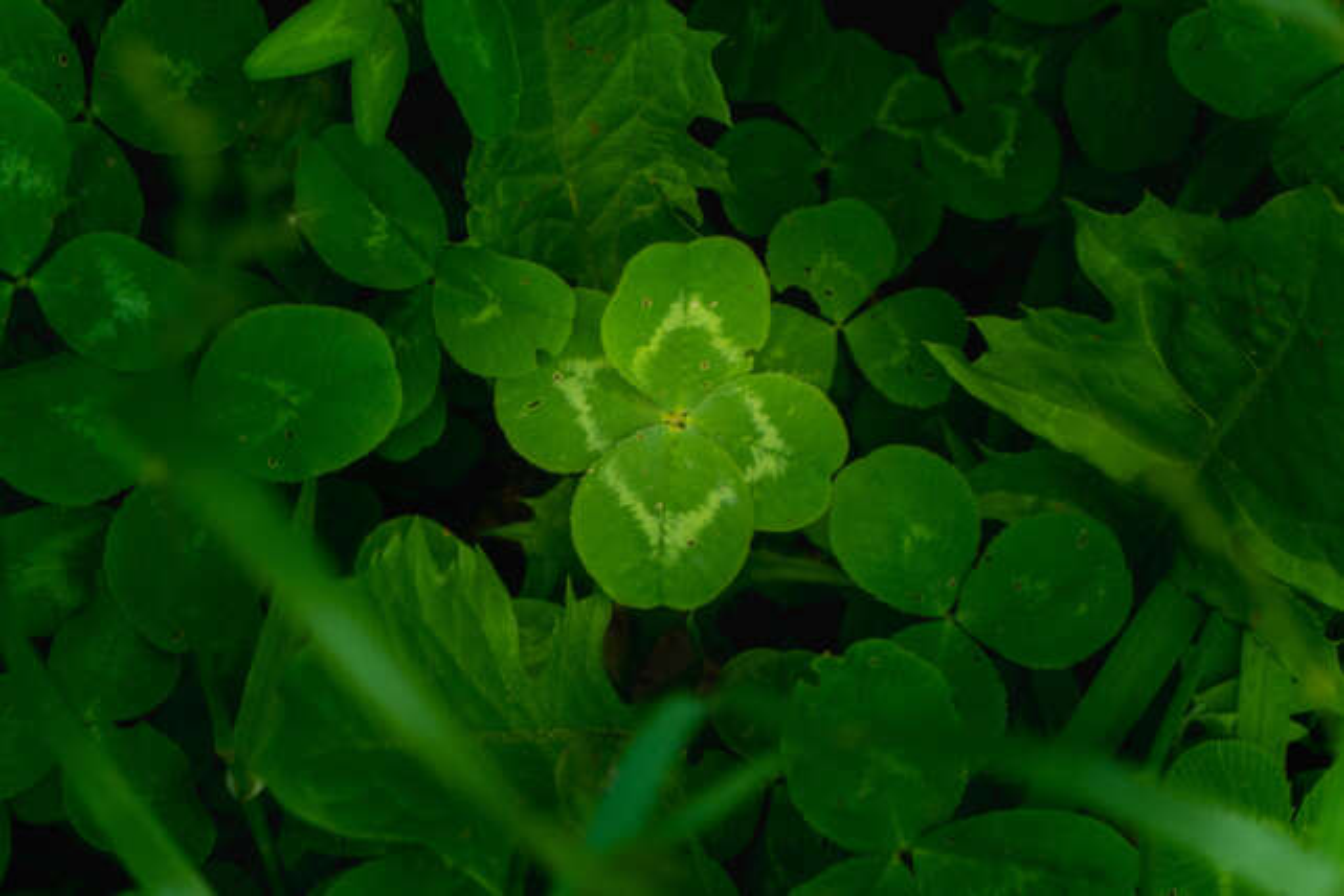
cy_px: 448
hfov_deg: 11.1
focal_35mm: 185
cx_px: 672
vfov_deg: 7.4
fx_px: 6906
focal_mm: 67.9
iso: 250
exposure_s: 1/100
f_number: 6
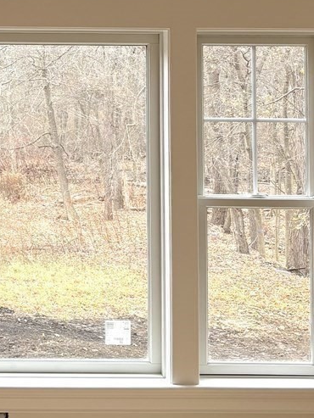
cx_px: -24
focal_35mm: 81
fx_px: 979
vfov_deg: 23.4
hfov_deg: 17.6
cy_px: 30
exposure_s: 1/121
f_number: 1.6
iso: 50
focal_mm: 5.96
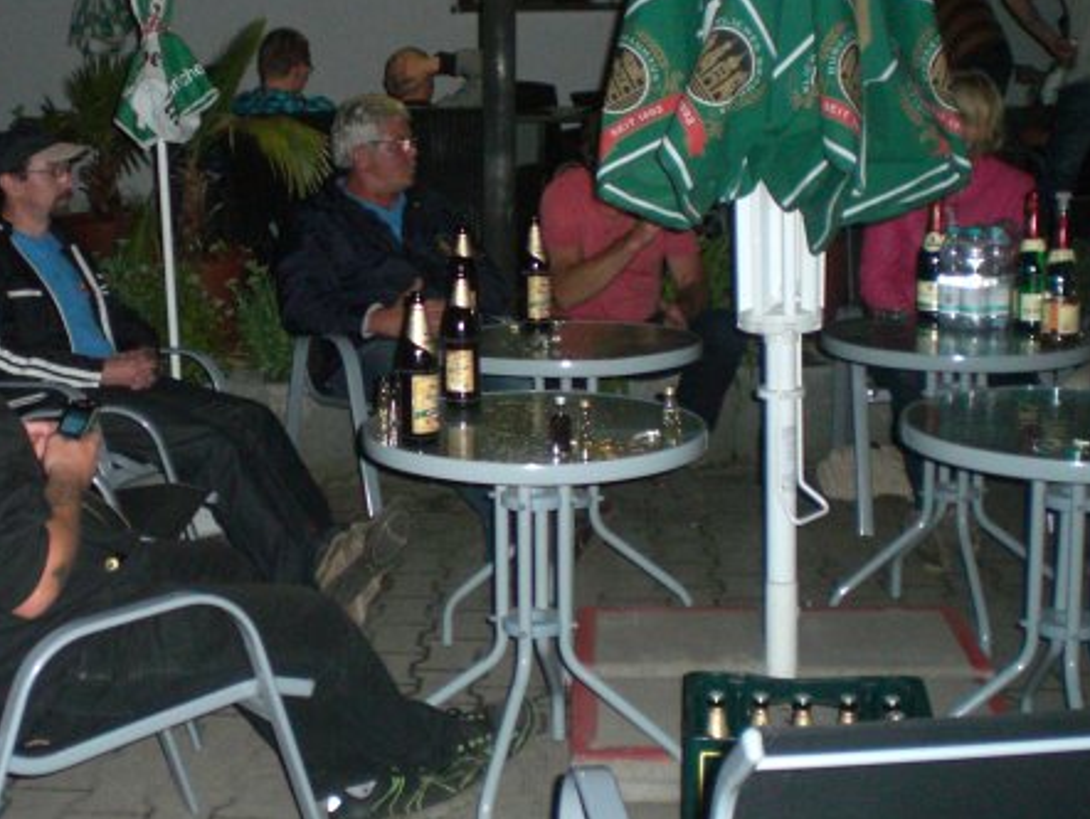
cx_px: 387
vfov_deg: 26.5
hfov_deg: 34.7
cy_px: 291
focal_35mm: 55
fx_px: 1733
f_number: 3.1
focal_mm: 6.3
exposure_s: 1/60
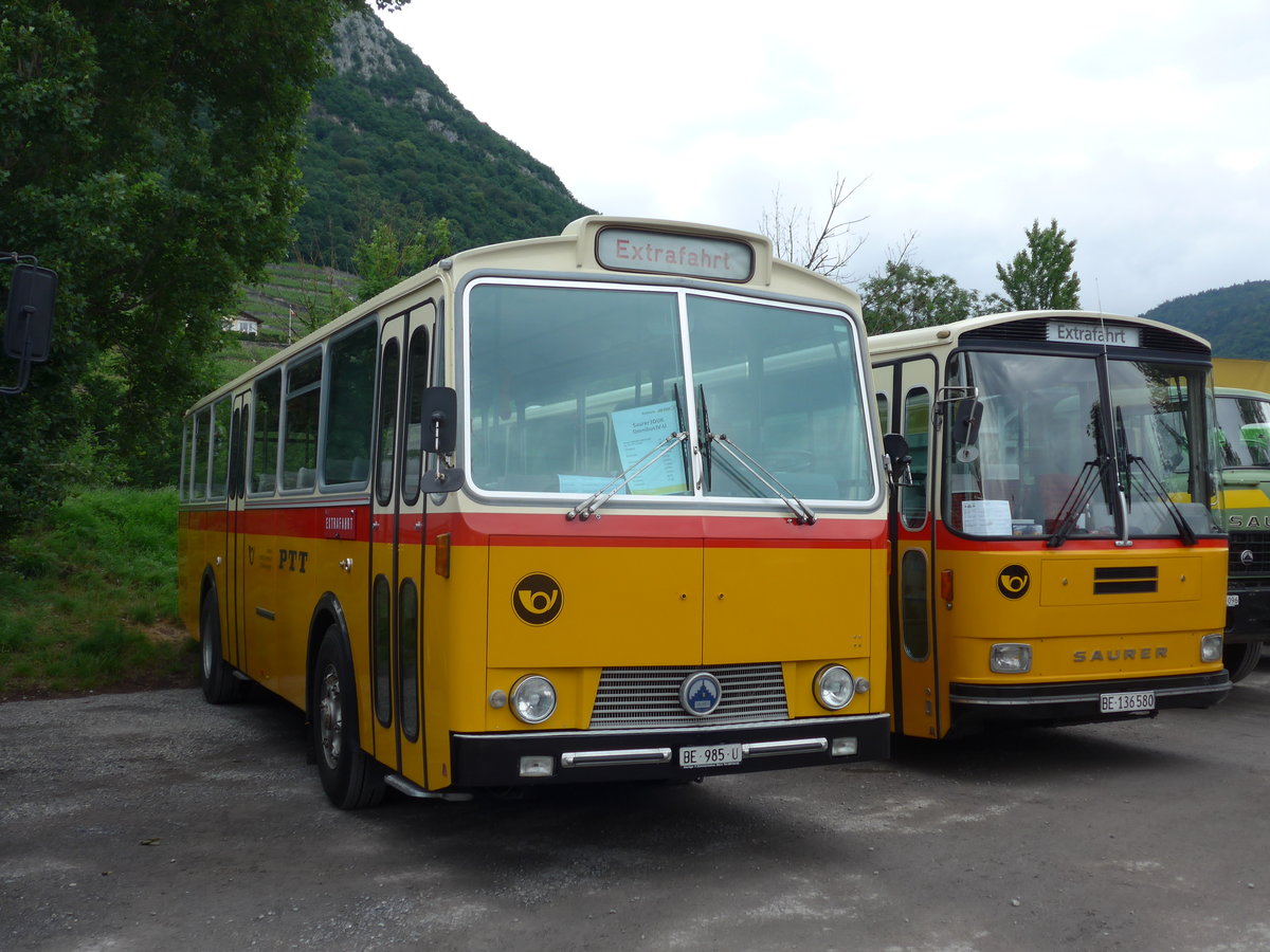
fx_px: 1431
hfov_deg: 47.9
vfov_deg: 36.8
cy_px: 476
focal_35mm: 39
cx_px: 635
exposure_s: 1/500
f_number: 2.8
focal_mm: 8
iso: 80
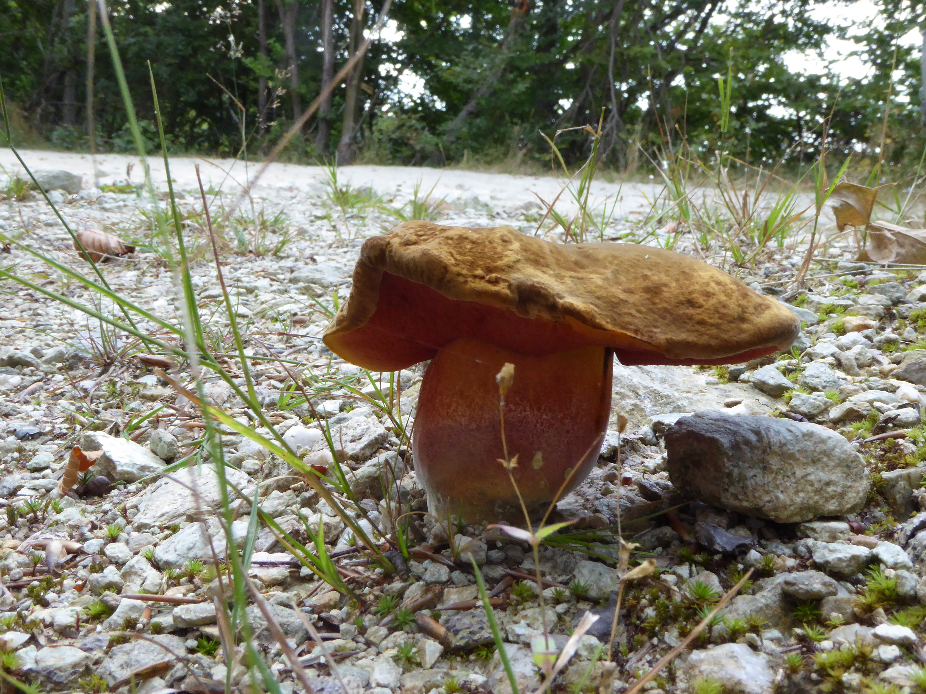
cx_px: 463
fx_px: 990
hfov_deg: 50.1
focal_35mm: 37
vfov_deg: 38.7
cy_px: 347
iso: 400
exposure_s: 1/50
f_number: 8
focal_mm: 6.7
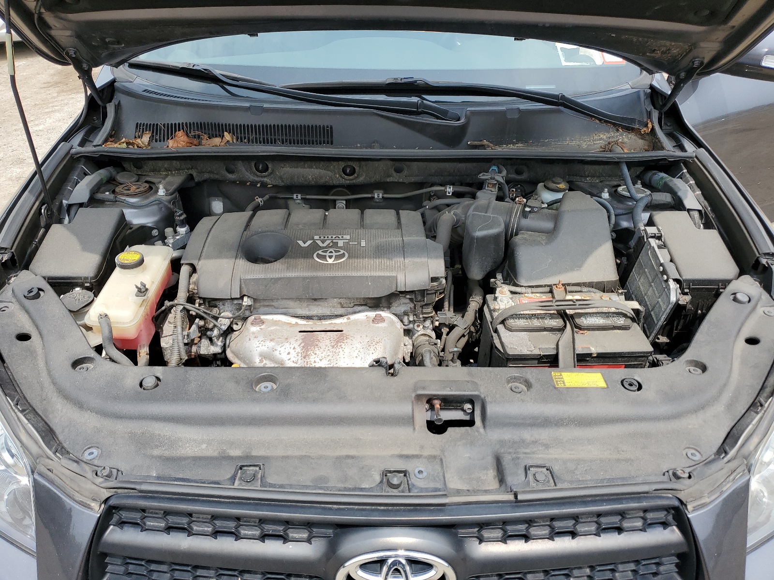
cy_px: 290
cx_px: 387
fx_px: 581
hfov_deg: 67.3
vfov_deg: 53.1
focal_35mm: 26
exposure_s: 1/1667
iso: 50
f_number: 1.5
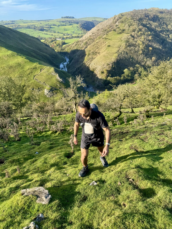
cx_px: 86
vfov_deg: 71.6
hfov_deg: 56.8
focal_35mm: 24
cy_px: 114
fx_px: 159
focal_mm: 6.76
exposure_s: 1/938
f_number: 1.78
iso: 80
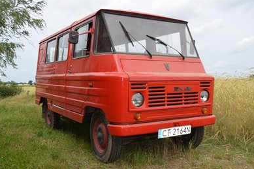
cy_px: 84
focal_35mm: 39
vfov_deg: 34.6
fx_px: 272
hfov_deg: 50.1
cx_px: 126
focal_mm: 25
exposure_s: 1/200
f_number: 8
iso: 100
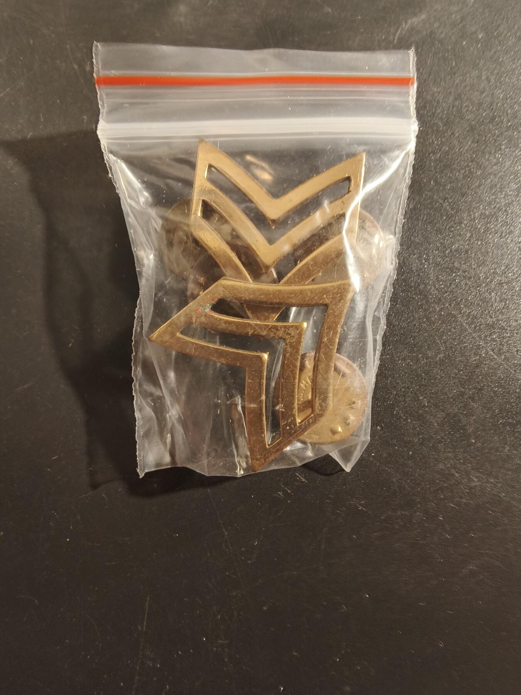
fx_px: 462
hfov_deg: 58.9
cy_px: 348
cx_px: 260
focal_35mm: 23
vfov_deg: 73.9
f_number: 2
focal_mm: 2.32
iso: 400
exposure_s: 1/33.3
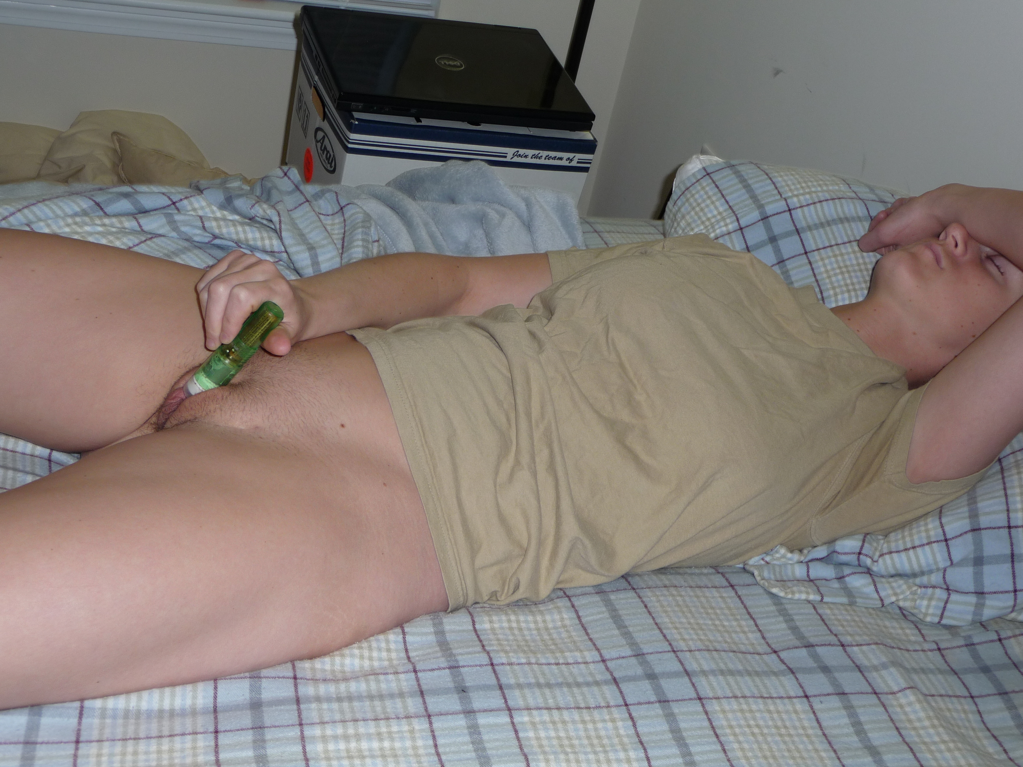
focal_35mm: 48
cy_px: 384
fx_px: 1419
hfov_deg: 39.7
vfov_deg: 30.3
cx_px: 512
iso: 100
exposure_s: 1/30
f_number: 4.2
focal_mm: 8
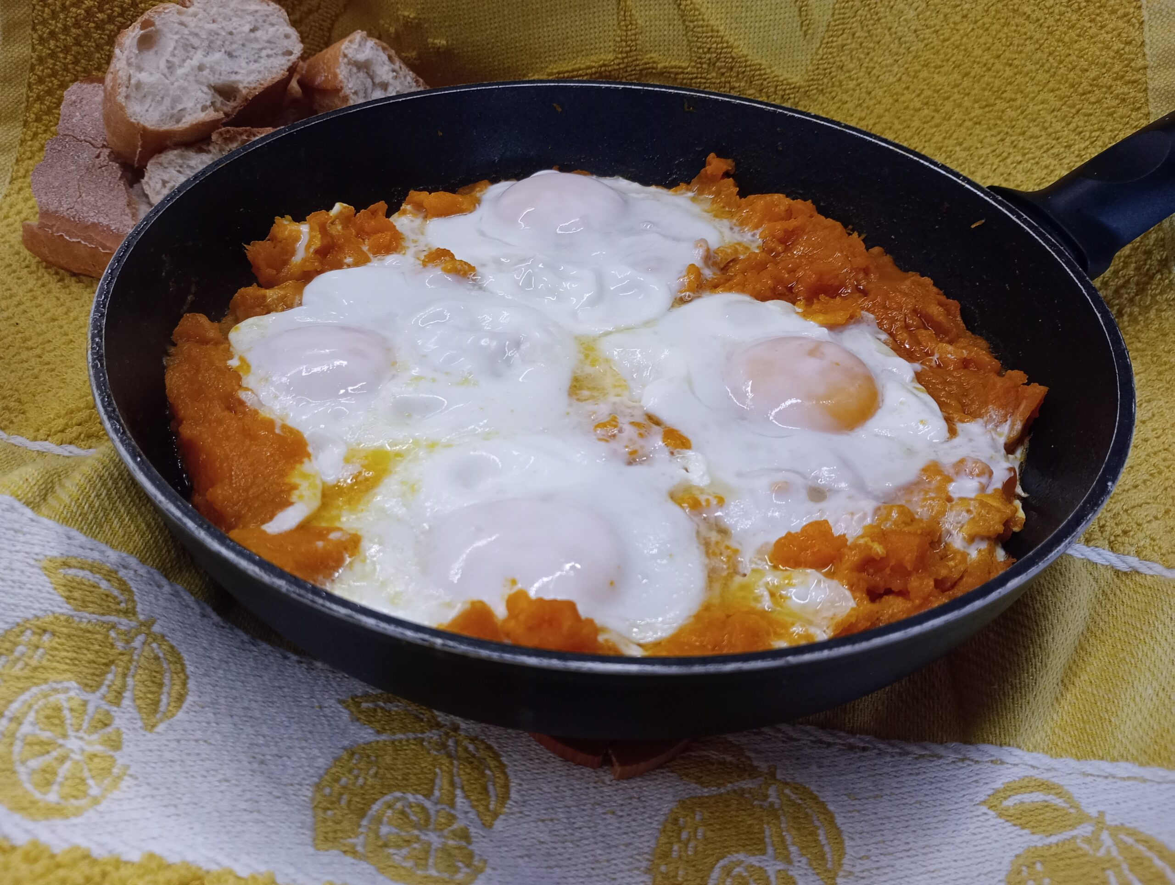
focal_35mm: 28
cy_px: 442
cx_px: 588
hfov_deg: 63.4
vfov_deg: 49.9
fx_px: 952
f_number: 1.8
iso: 496
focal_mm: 4.27
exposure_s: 1/50
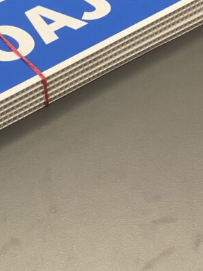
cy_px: 93
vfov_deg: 14.5
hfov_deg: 10.7
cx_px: -40
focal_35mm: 136
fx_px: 1063
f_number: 2
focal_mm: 6
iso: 160
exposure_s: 1/100
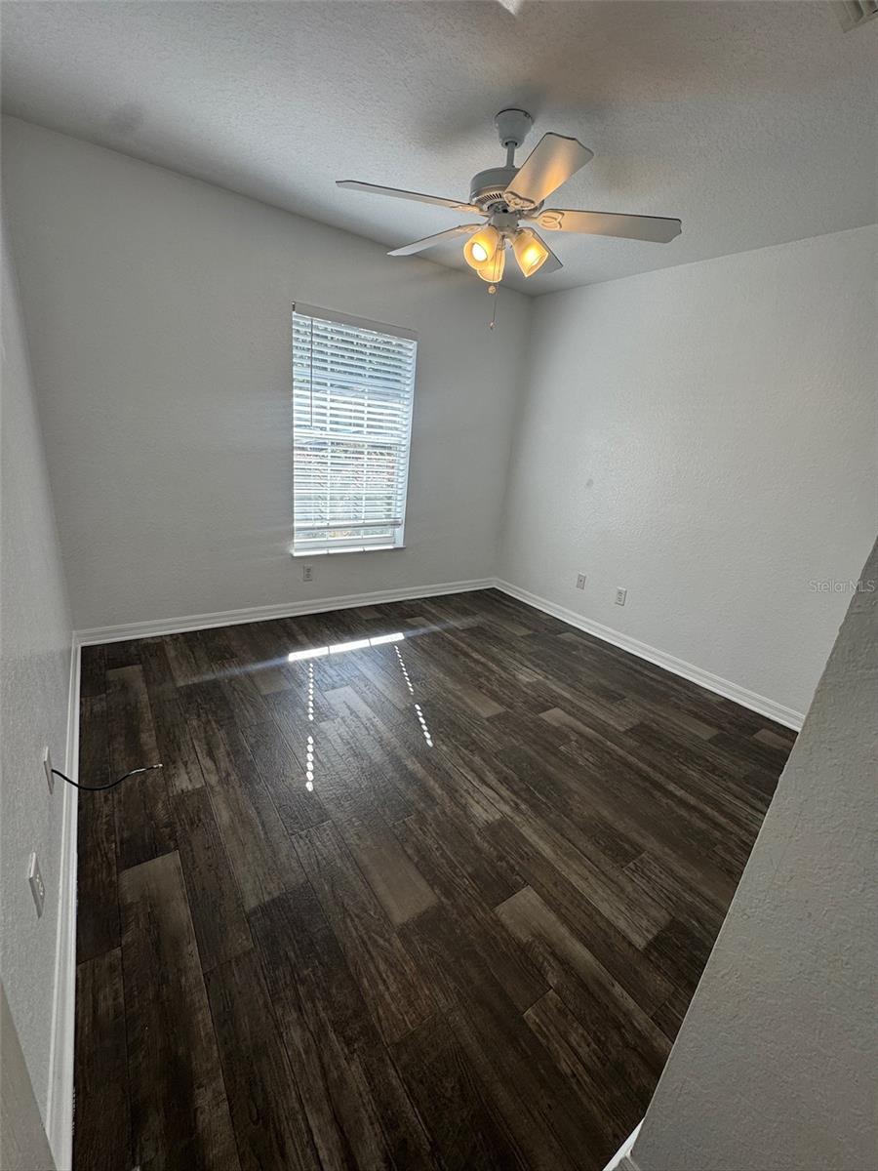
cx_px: 439
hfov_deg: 85.7
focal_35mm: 14
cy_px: 586
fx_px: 473
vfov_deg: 102.1
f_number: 2.2
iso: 40
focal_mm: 2.22
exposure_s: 1/169
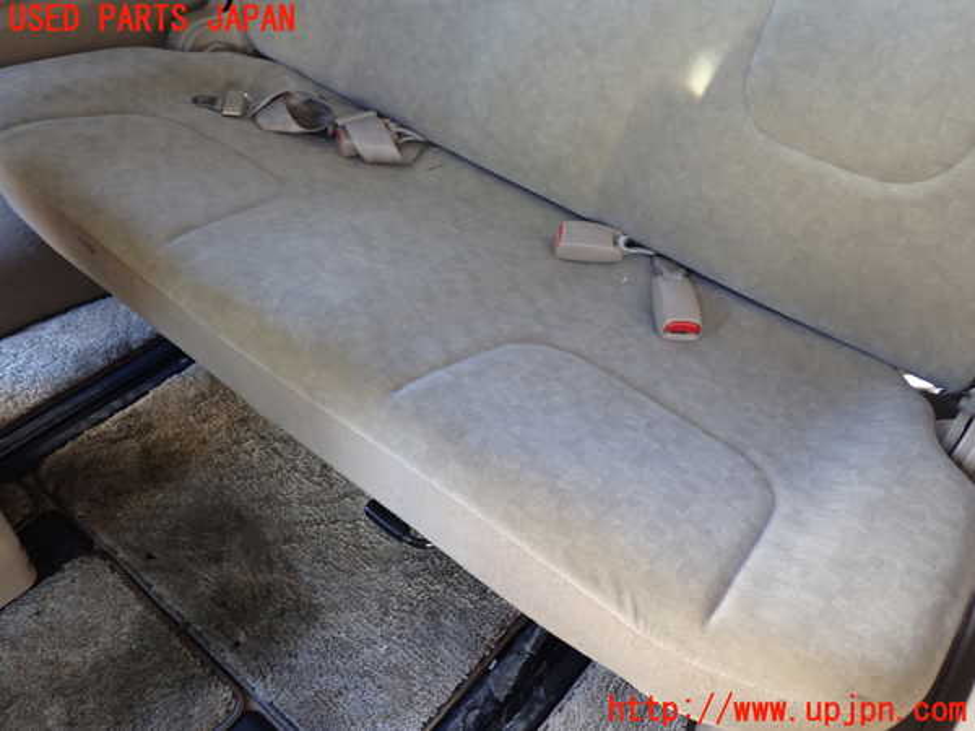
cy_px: 366
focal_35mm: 30
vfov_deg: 46.8
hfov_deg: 60.0
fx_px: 845
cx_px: 488
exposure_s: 1/30
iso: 250
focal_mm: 5.4
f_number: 2.3
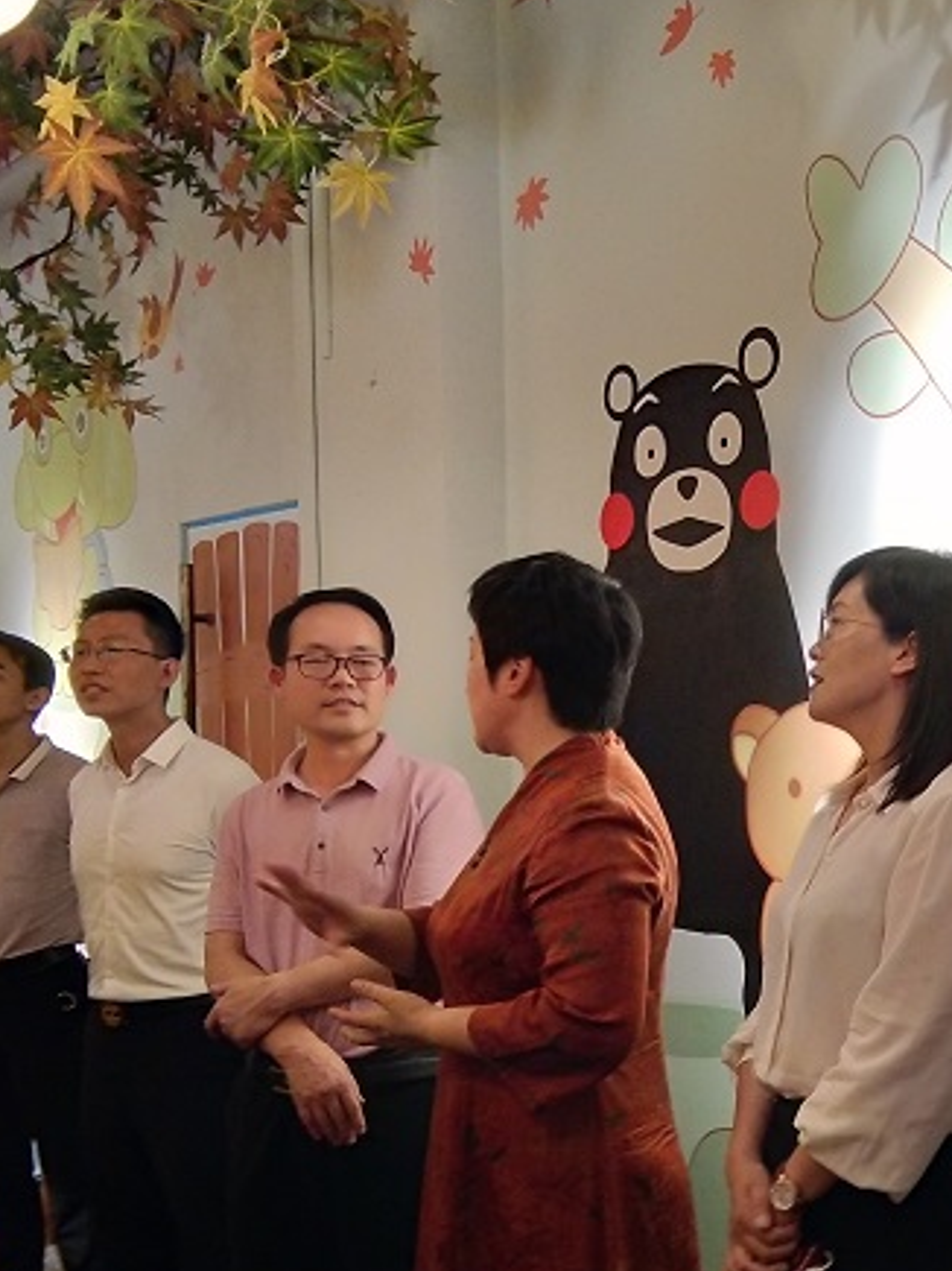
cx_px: 861
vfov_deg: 33.6
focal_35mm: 57
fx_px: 2091
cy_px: 789
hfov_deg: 24.9
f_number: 2.2
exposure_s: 1/33.3
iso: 400
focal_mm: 3.69
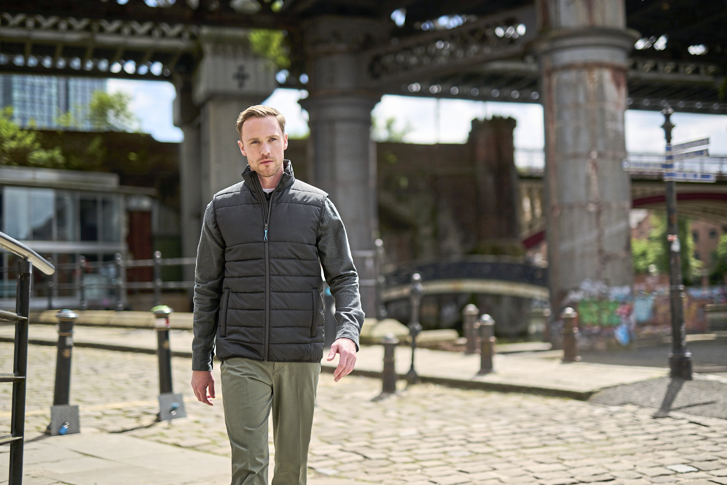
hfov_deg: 39.6
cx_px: 364
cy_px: 242
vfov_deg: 27.0
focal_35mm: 50
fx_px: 1010
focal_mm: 50
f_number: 1.4
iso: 200
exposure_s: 1/10000
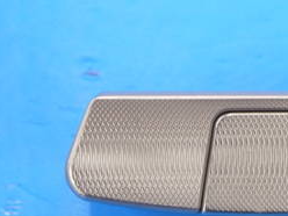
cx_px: 330
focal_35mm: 186
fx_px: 1547
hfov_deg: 10.5
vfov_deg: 8.0
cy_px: 93
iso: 800
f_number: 5.3
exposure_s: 1/100
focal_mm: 36
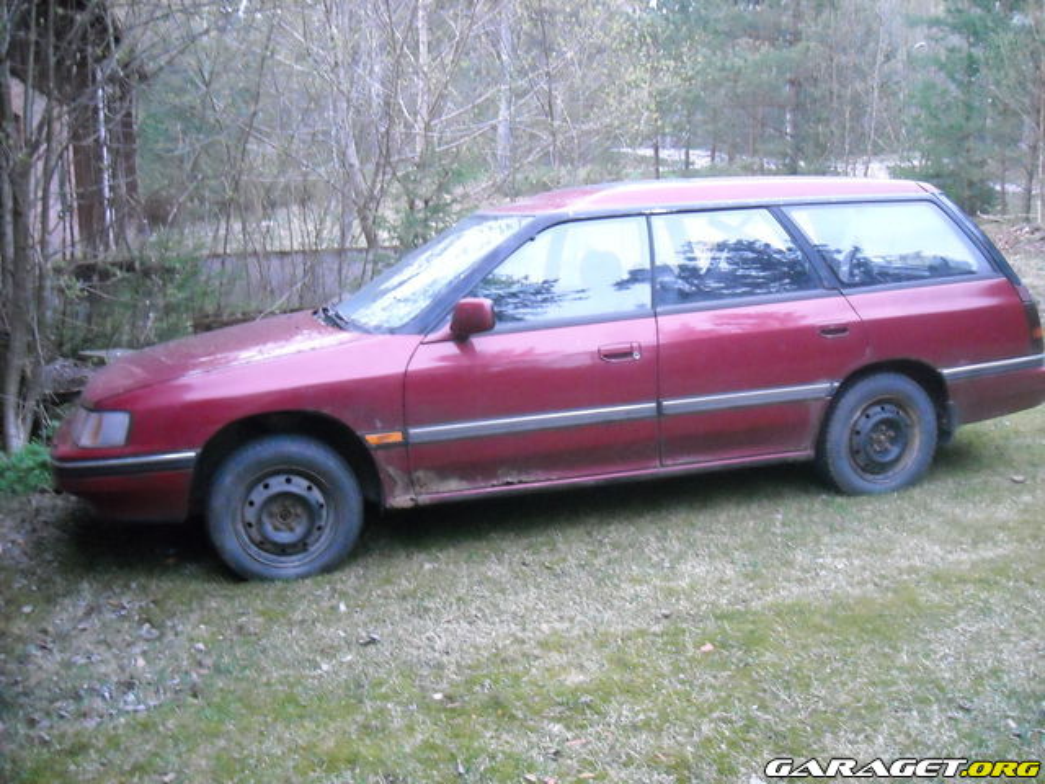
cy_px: 392
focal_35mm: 35
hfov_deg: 52.6
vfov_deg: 40.7
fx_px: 1057
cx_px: 522
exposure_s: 1/114
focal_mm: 5.7
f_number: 2.8
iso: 800
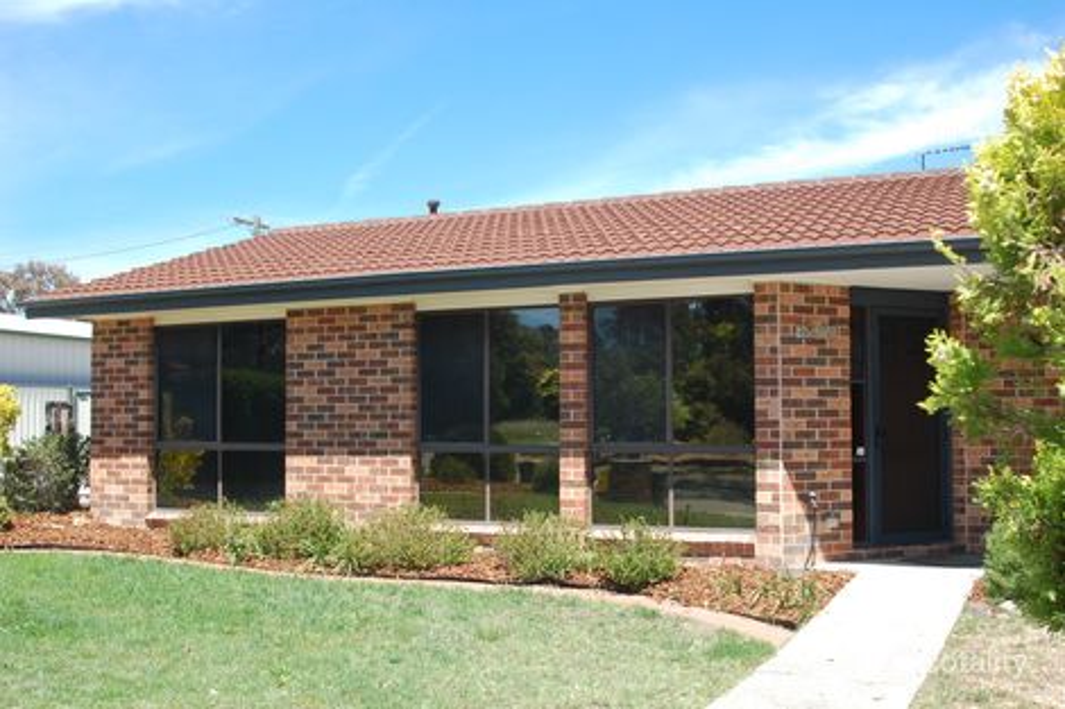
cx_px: 532
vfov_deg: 36.8
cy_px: 354
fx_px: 1065
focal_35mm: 36
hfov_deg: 53.1
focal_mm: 24
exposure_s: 1/200
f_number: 7.1
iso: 200
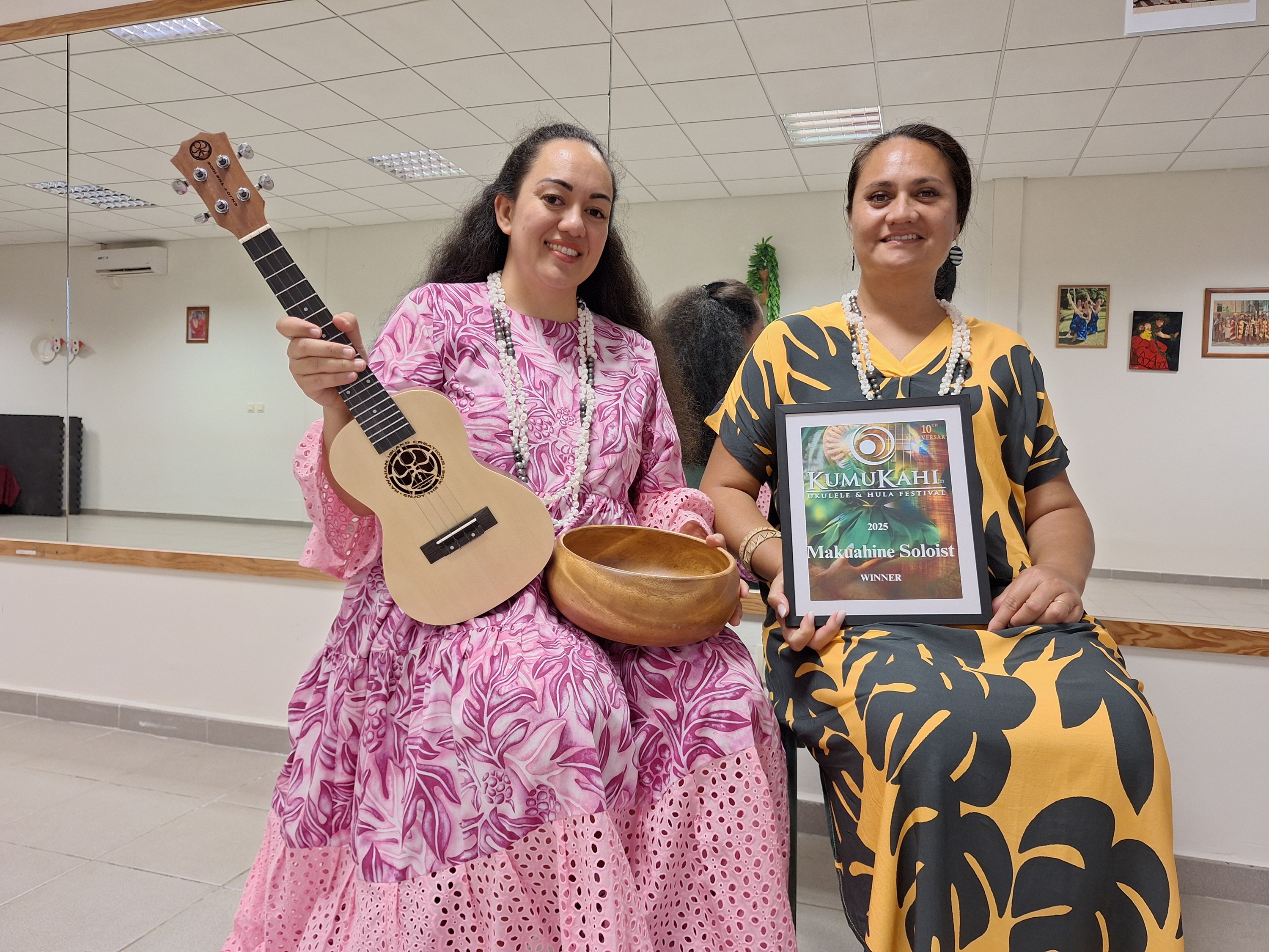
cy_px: 476
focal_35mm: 23
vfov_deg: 58.9
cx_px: 634
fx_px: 843
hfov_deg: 73.9
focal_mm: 5.54
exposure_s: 1/50
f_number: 1.8
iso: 200
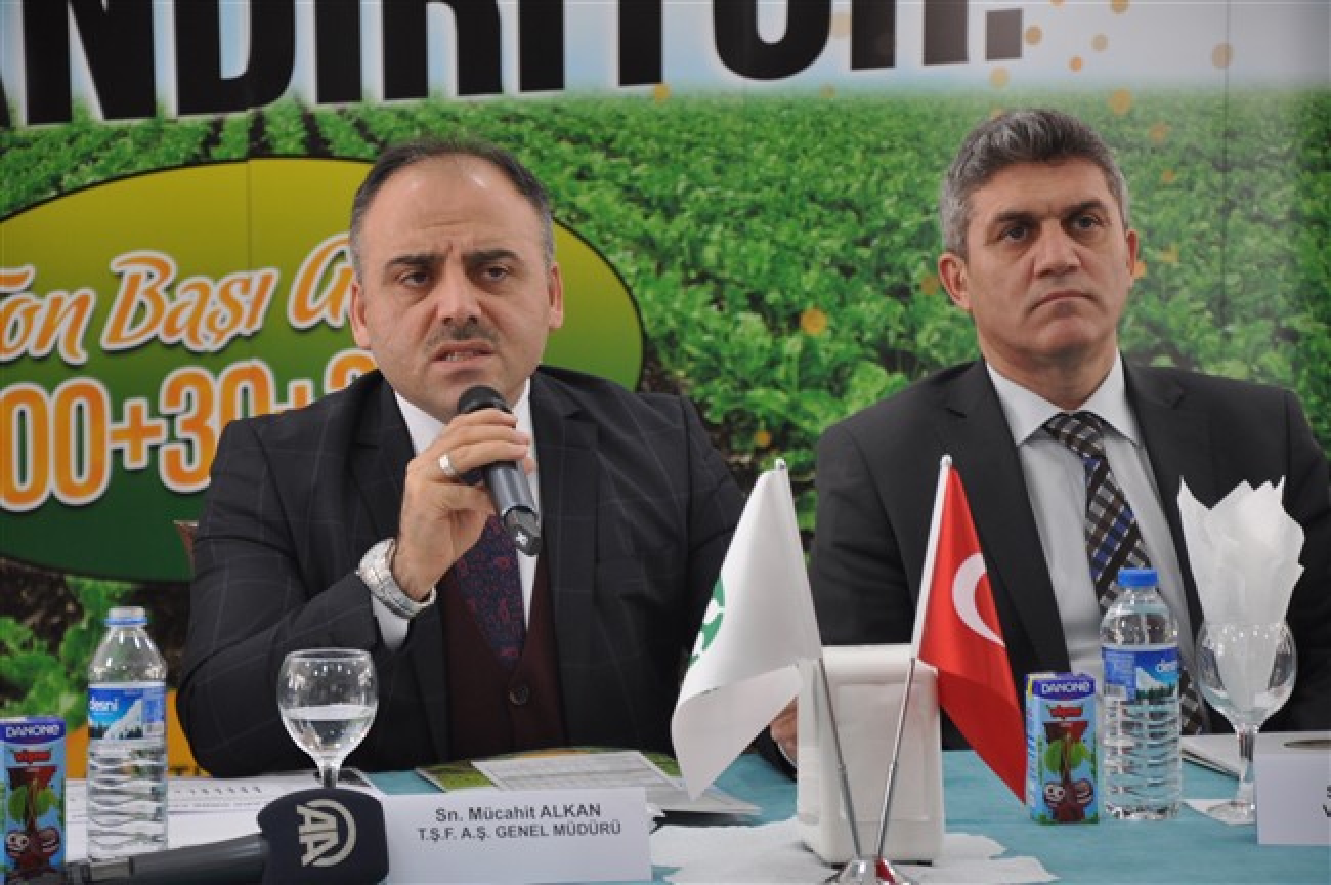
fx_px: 5817
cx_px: 666
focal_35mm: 158
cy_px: 442
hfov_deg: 13.1
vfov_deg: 8.7
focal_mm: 105
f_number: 5.6
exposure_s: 1/30
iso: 720
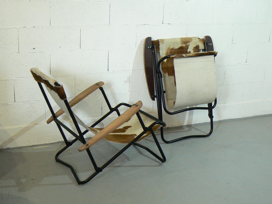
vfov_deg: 26.1
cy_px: 102
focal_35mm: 56
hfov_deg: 34.3
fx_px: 440
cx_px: 136
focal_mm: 7.6
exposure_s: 1/30
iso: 160
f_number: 2.8
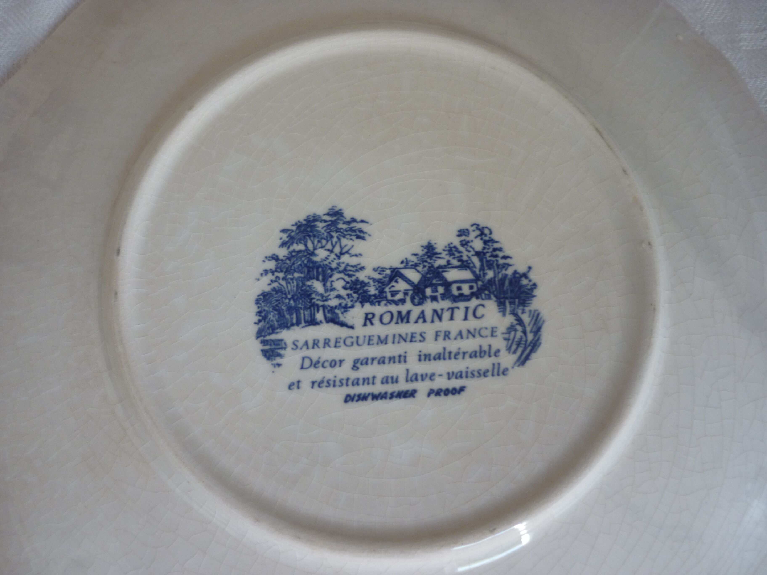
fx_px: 731
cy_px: 288
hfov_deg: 55.4
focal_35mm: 33
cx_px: 384
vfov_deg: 42.9
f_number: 2.8
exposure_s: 1/30
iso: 160
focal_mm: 5.5
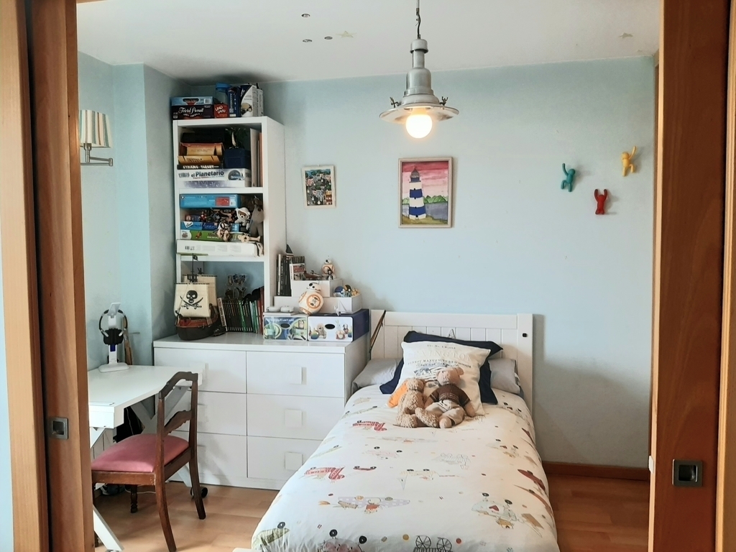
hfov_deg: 67.3
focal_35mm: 26
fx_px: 553
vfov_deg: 53.1
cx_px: 368
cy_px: 276
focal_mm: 3.93
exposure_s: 1/106
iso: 40
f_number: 1.7
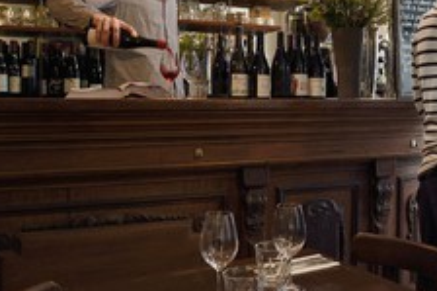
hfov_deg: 40.1
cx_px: 400
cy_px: 102
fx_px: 546
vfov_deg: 29.6
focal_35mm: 45
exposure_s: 1/8
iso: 800
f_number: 6.3
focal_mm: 24
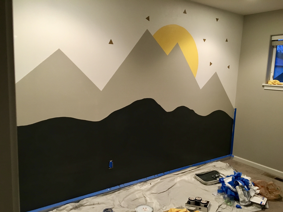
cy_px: 106
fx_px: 237
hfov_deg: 61.7
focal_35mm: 29
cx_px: 142
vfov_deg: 48.2
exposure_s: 1/20
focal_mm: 4.15
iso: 200
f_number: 2.2
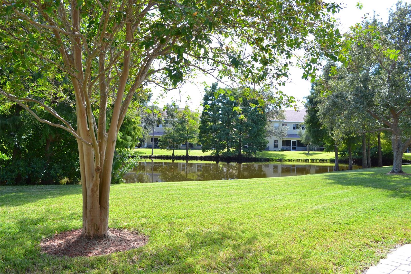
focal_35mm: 27
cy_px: 137
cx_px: 206
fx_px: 308
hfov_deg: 67.4
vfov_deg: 47.9
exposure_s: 1/100
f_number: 6.3
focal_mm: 18
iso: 100
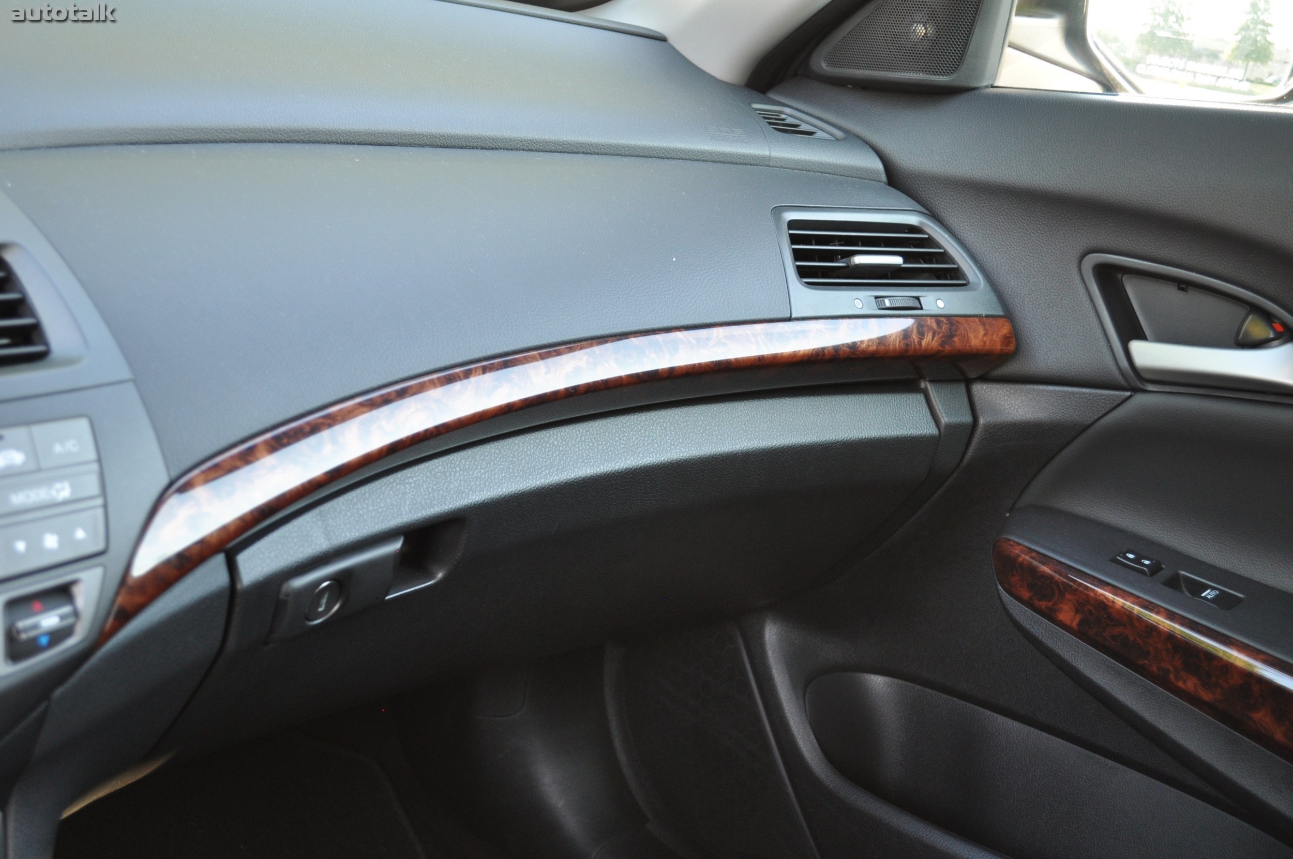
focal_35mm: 42
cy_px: 430
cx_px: 646
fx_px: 1507
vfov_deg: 31.8
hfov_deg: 46.4
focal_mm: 28
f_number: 4.5
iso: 560
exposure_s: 1/60
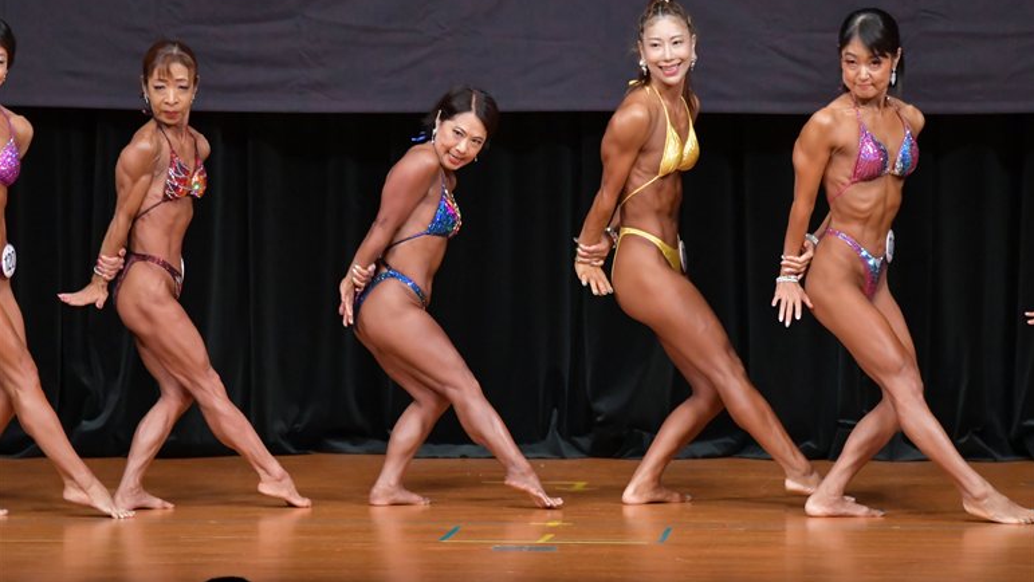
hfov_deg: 7.2
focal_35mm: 300
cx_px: 518
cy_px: 264
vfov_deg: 4.1
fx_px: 8227
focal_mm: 190
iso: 5000
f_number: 5.6
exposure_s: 1/400
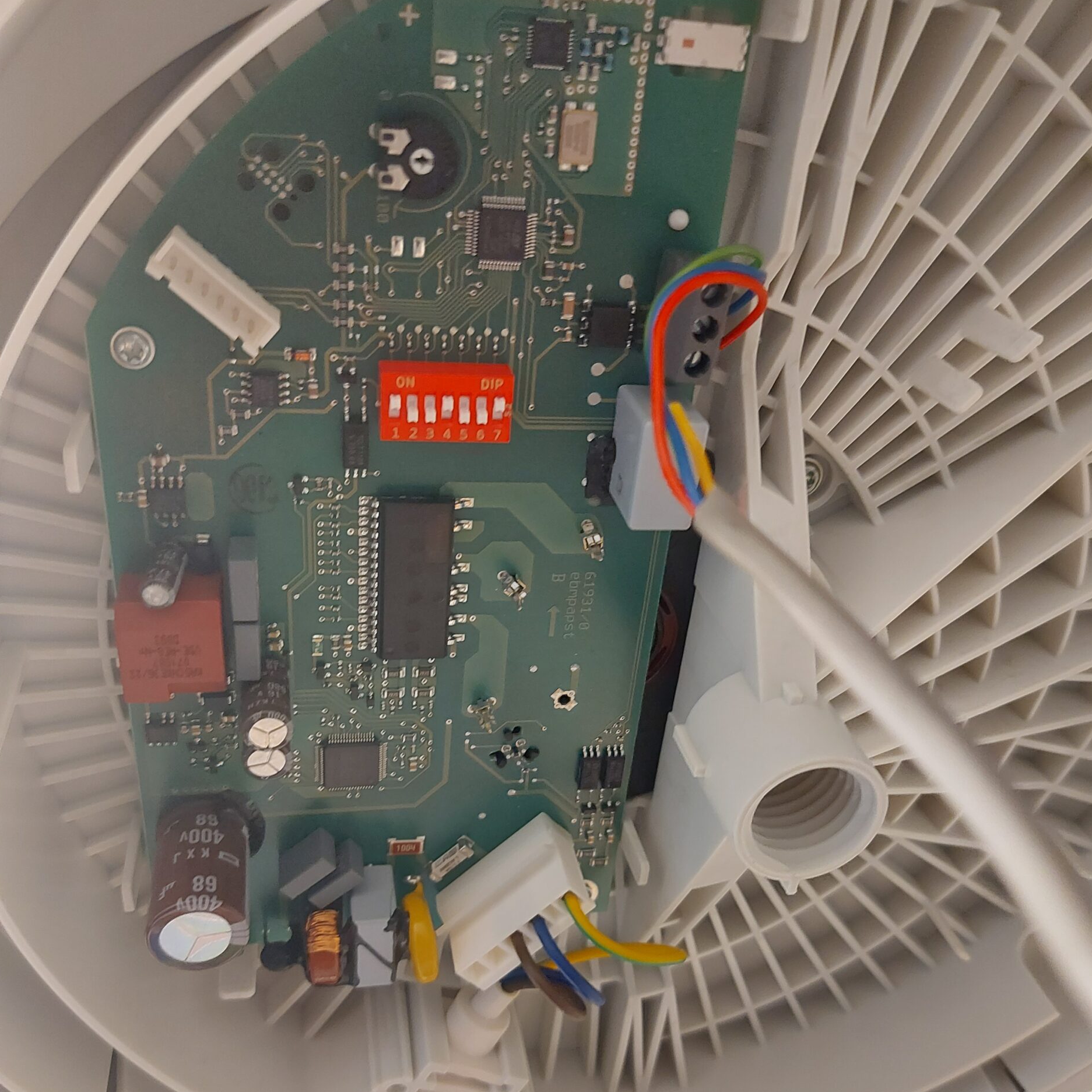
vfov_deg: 55.3
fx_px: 1035
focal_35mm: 29
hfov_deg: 55.6
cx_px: 557
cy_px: 649
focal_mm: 5.23
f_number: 1.8
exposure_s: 1/25
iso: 400
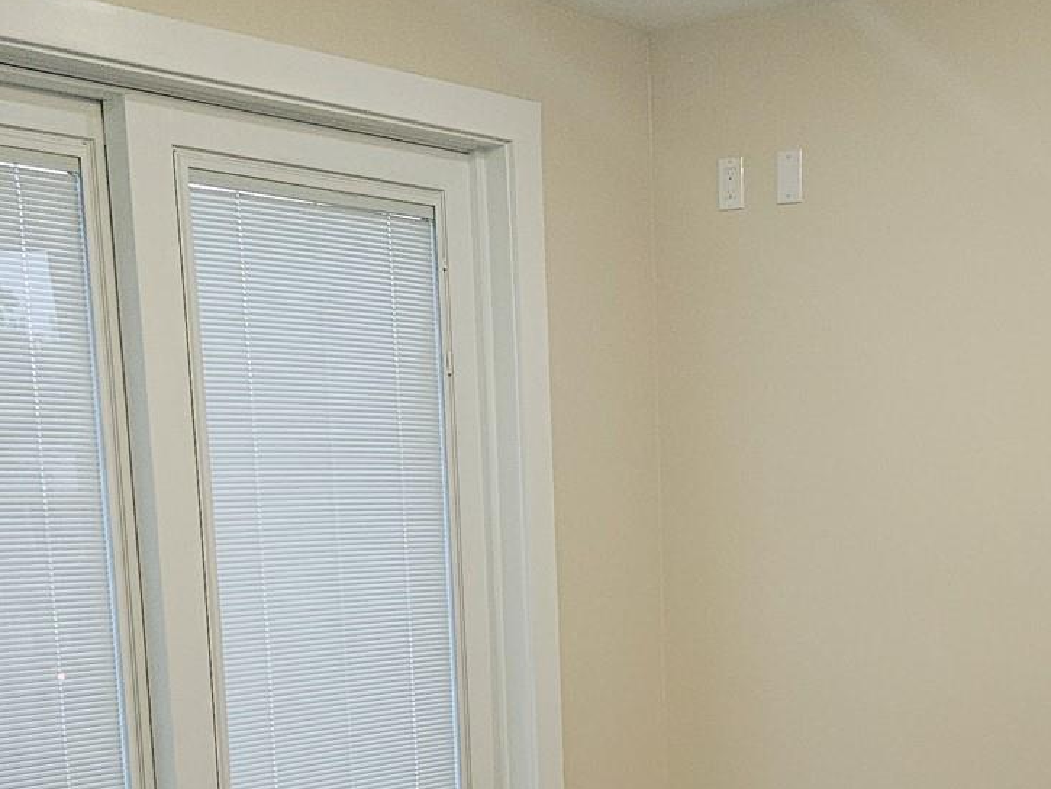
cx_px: 809
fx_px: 1974
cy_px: 841
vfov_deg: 21.6
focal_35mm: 65
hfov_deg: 29.3
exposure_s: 1/60
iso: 64
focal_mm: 5.4
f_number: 1.8
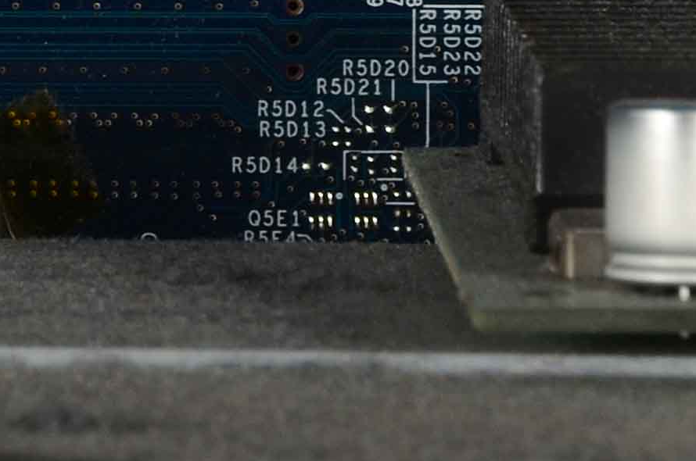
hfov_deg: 2.4
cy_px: -431
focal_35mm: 872
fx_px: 16824
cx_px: -427
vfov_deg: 1.6
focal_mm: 105
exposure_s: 1/160
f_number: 14
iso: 200
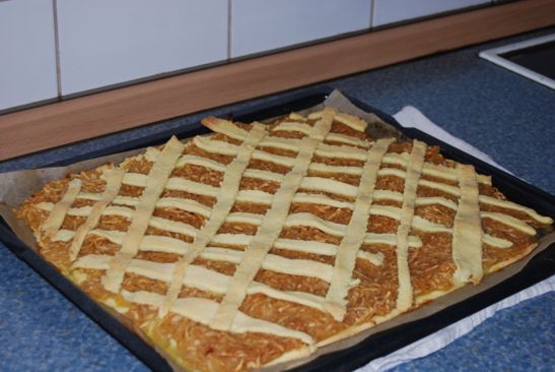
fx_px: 1157
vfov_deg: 18.2
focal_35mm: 75
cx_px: 278
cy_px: 186
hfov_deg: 27.0
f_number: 5.6
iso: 200
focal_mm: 50
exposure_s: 1/60
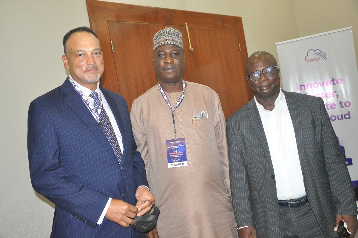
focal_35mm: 60
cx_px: 179
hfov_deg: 33.4
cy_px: 119
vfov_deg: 22.6
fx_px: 596
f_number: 4.8
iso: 1600
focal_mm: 40
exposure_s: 1/60
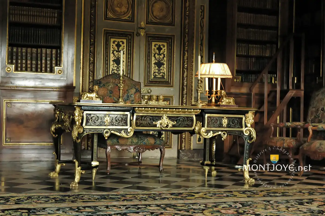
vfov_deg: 19.7
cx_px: 162
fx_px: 622
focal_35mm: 69
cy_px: 108
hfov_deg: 29.3
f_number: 4.5
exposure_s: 1/30
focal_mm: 46
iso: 1600
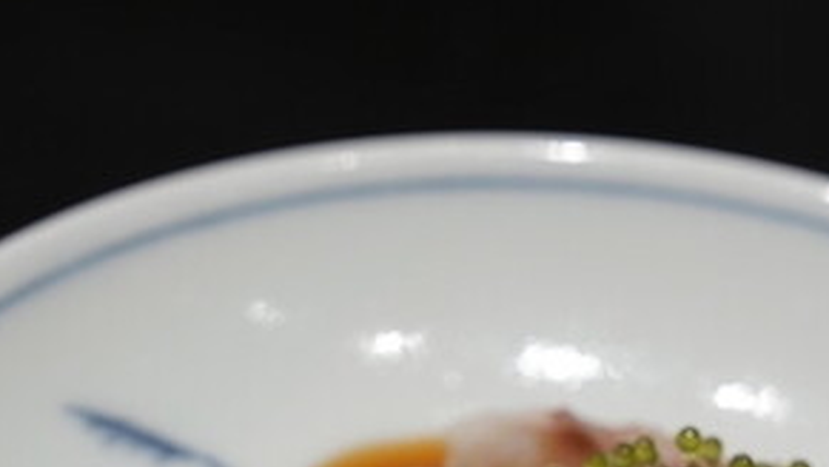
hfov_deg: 10.1
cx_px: 561
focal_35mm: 214
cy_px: 498
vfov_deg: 5.7
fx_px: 4706
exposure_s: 1/100
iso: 640
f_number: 6.3
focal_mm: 70
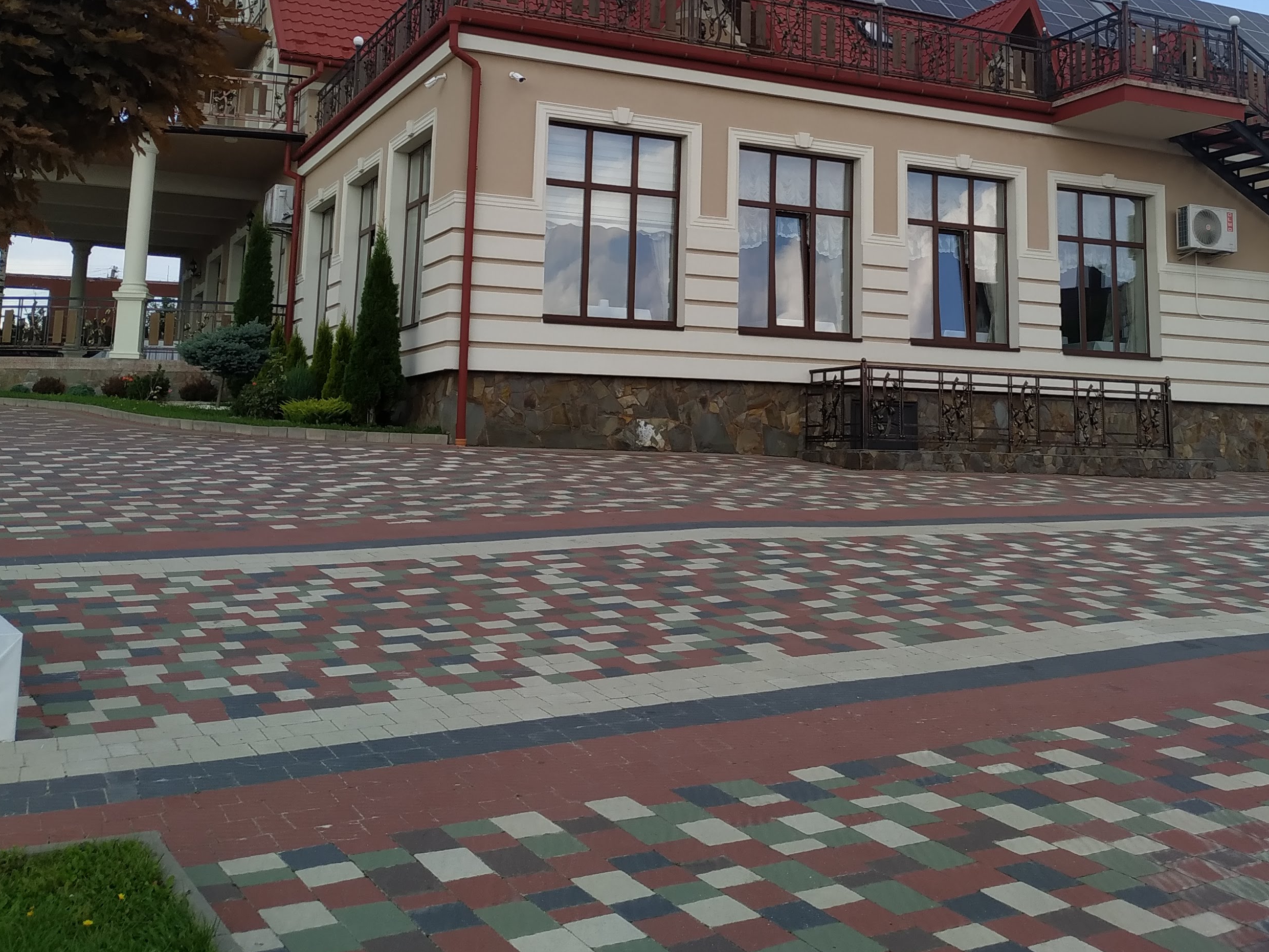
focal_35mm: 39
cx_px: 774
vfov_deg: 35.9
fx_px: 1430
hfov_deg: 47.5
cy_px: 222
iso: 125
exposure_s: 1/1472
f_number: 1.9
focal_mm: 3.94
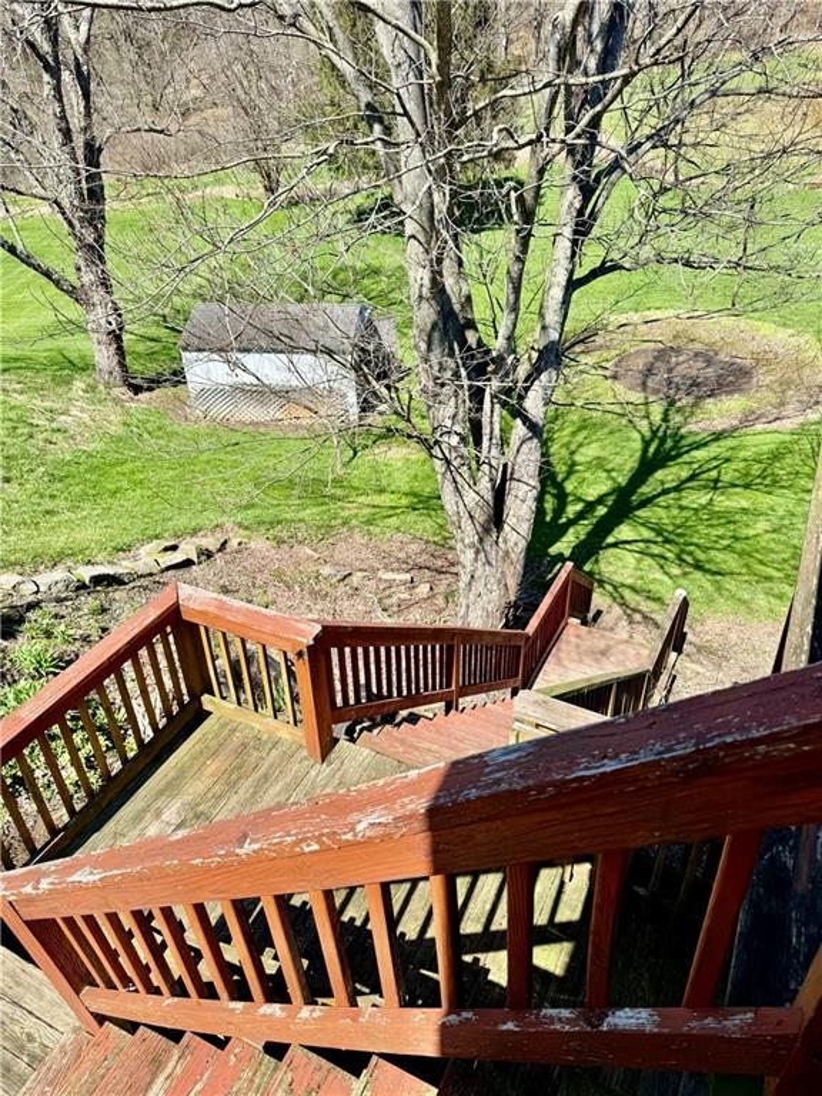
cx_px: 411
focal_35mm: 24
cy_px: 548
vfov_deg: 71.6
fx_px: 760
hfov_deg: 56.8
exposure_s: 1/2110
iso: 80
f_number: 1.78
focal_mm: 6.76
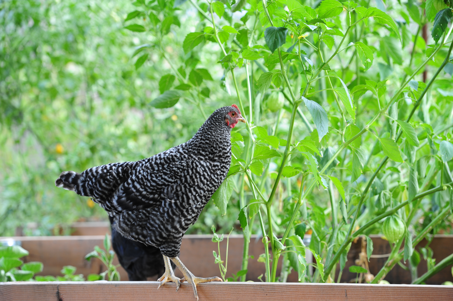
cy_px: 150
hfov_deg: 12.8
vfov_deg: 8.6
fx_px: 2012
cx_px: 226
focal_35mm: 160
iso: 400
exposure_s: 1/30
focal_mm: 160
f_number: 5
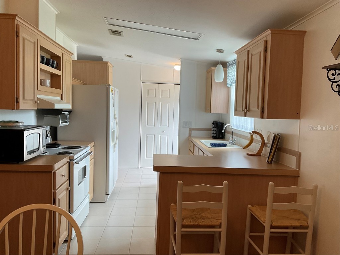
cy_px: 128
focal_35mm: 29
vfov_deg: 48.2
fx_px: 285
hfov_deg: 61.7
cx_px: 170
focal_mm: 3
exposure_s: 1/120
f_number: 1.8
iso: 64
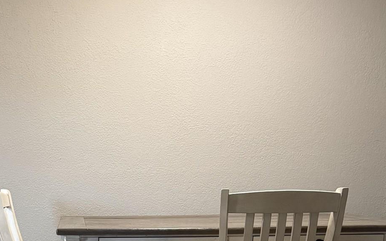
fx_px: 673
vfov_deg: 18.4
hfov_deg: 31.4
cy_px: 341
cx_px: 91
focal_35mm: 64
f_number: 1.78
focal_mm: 6.76
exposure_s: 1/60
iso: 800
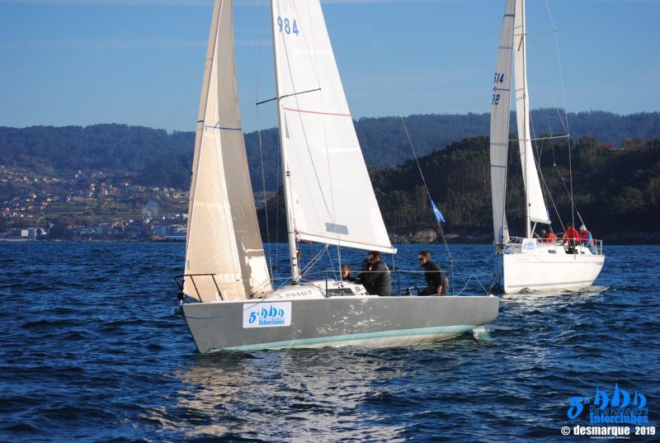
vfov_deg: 13.1
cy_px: 222
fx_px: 1929
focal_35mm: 105
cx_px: 330
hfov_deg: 19.4
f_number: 6.3
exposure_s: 1/640
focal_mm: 70
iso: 100
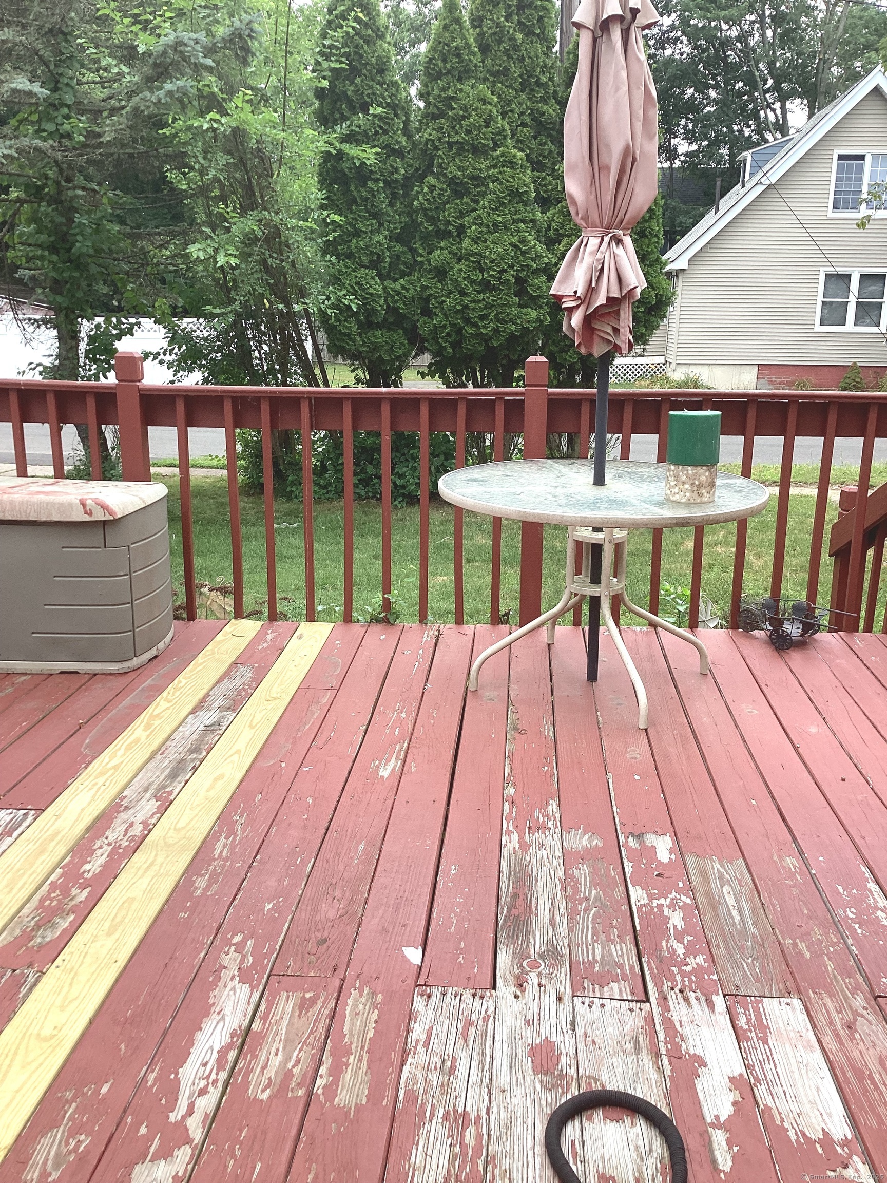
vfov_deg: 58.4
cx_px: 444
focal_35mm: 31
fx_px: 1059
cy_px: 592
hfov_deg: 45.4
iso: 25
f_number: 2.4
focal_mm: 3.3
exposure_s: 1/426
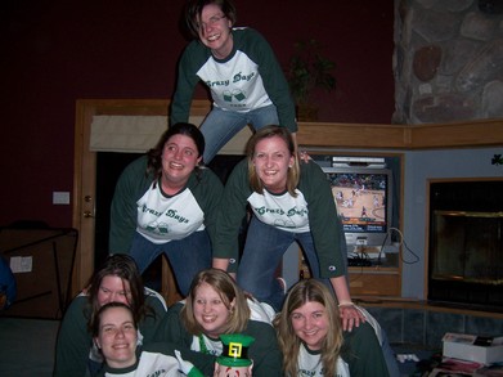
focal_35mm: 36
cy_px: 188
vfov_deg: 39.6
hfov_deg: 51.4
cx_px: 252
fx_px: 523
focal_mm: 6.2
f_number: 2.8
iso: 125
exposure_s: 1/60
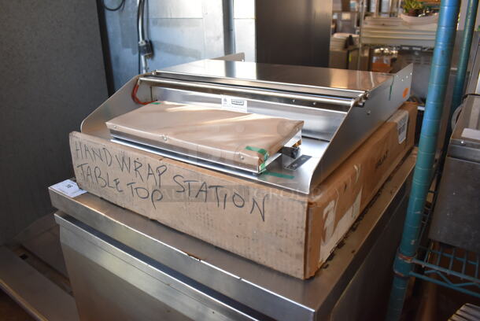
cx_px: 240
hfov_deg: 67.3
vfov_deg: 48.0
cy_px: 160
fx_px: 360
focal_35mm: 27
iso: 1000
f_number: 3.5
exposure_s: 1/125
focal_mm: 18
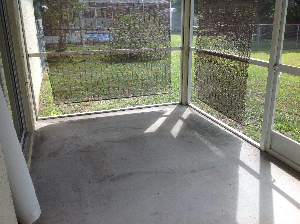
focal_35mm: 35
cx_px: 150
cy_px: 112
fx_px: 303
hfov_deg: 52.7
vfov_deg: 40.6
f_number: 2.4
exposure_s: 1/432
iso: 50
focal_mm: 4.28
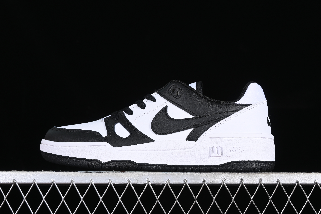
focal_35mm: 75
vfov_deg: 18.2
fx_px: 669
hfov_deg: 27.0
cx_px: 160
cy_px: 107
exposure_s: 1/80
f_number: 7.1
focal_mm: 50
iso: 160
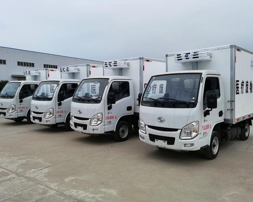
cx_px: 127
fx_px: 217
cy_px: 103
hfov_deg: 60.4
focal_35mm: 29
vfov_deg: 50.0
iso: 50
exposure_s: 1/141
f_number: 1.9
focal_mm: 6.67
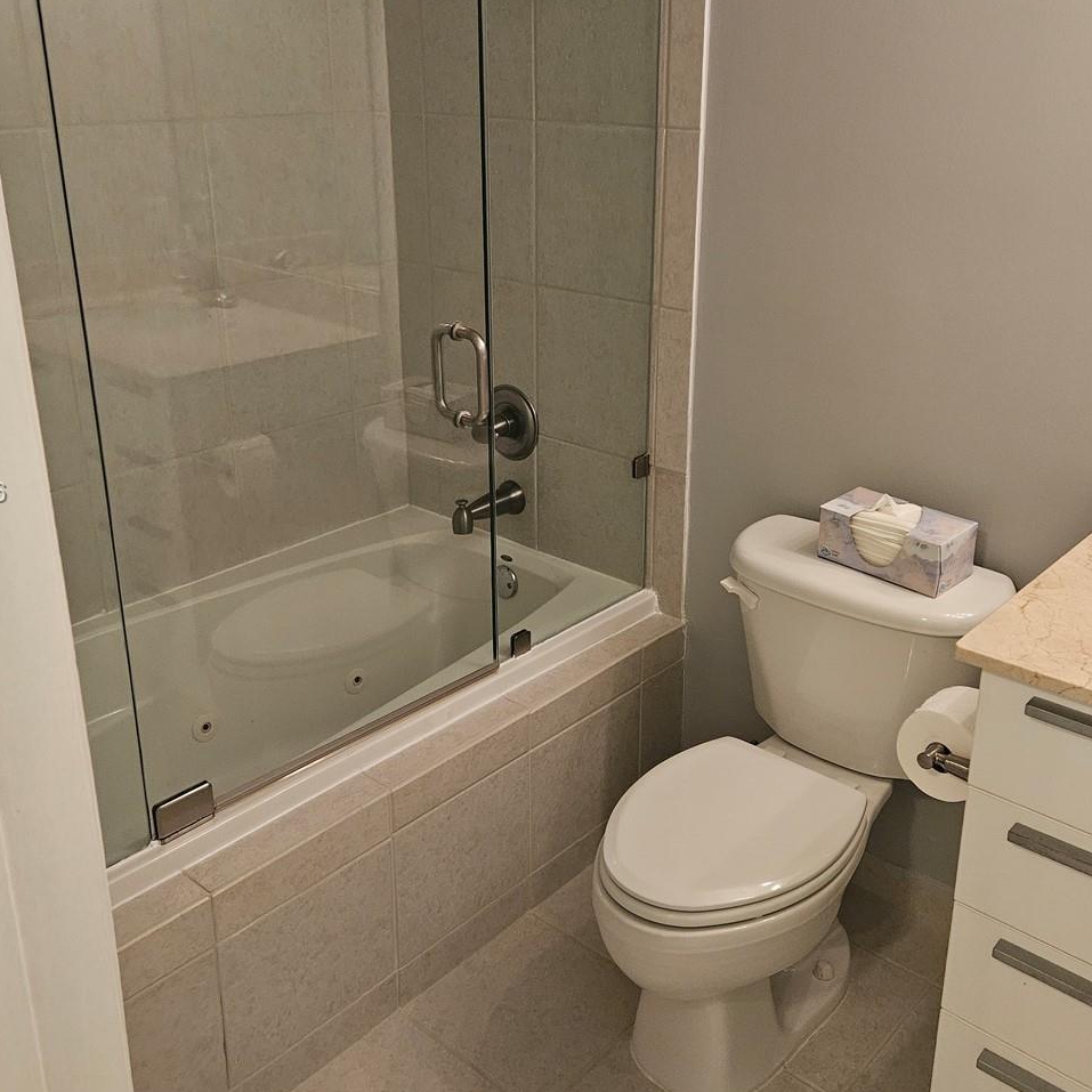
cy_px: 494
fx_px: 1213
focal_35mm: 34
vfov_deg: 48.4
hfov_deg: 48.4
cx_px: 564
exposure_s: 1/120
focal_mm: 5.4
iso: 1000
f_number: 1.8
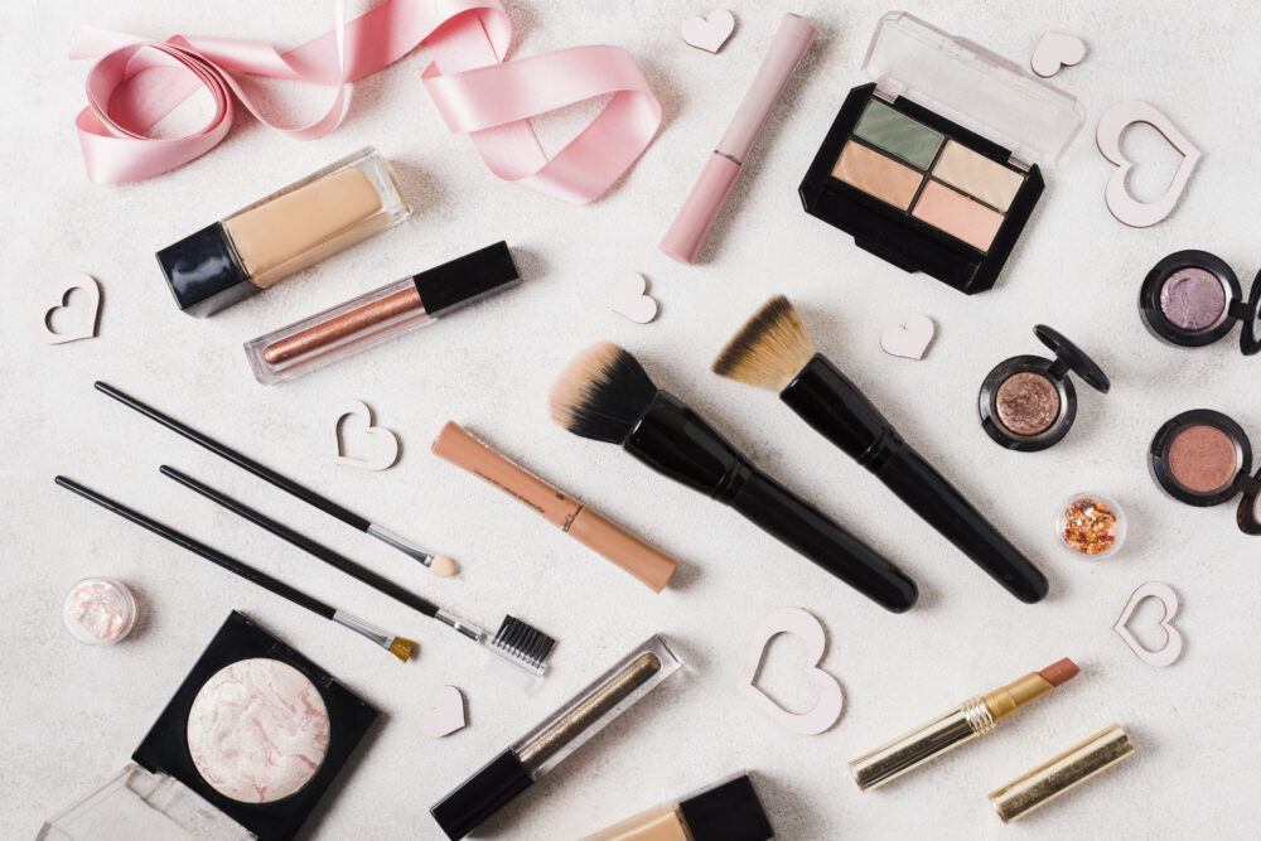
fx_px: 1839
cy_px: 420
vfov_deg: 25.8
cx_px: 630
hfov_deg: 37.8
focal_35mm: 52
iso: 320
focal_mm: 35
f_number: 8
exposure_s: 1/160
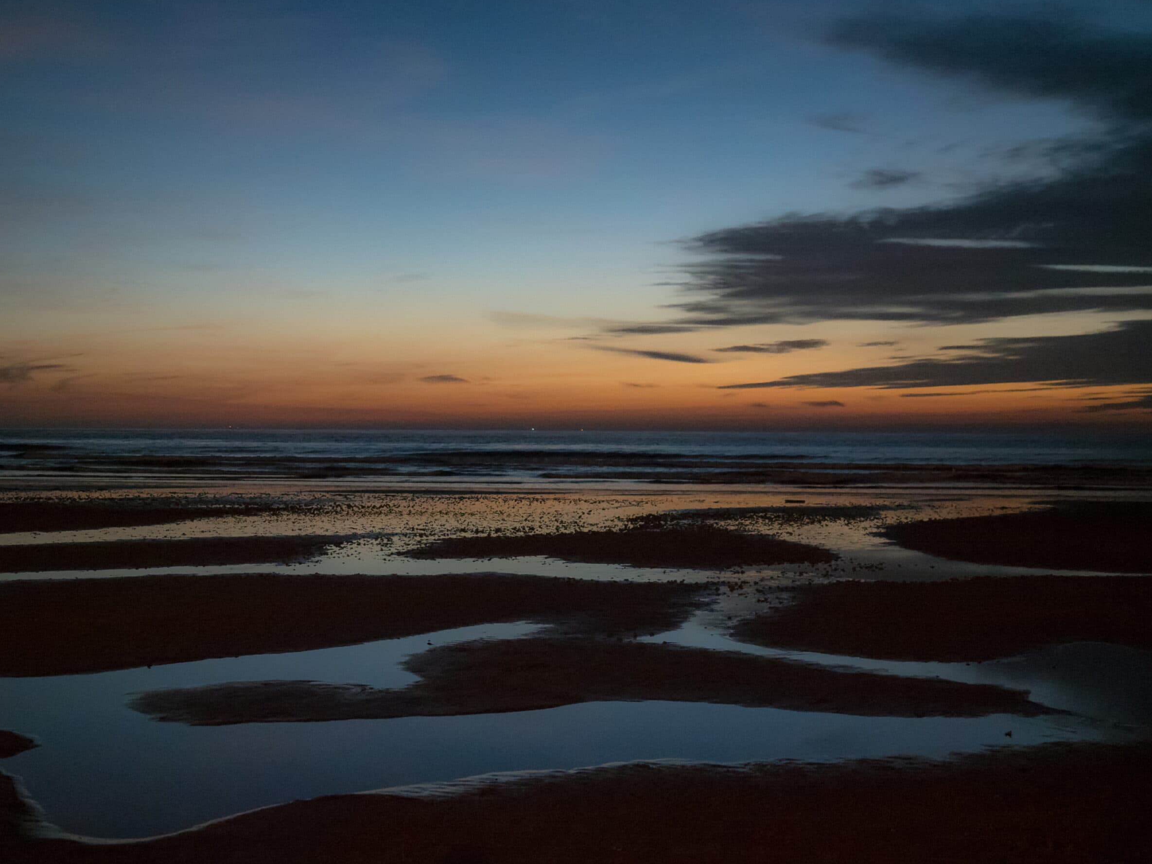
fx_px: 1797
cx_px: 560
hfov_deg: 35.5
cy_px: 400
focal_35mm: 54
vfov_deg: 27.0
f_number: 2.8
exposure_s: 1/15
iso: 4000
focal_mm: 25
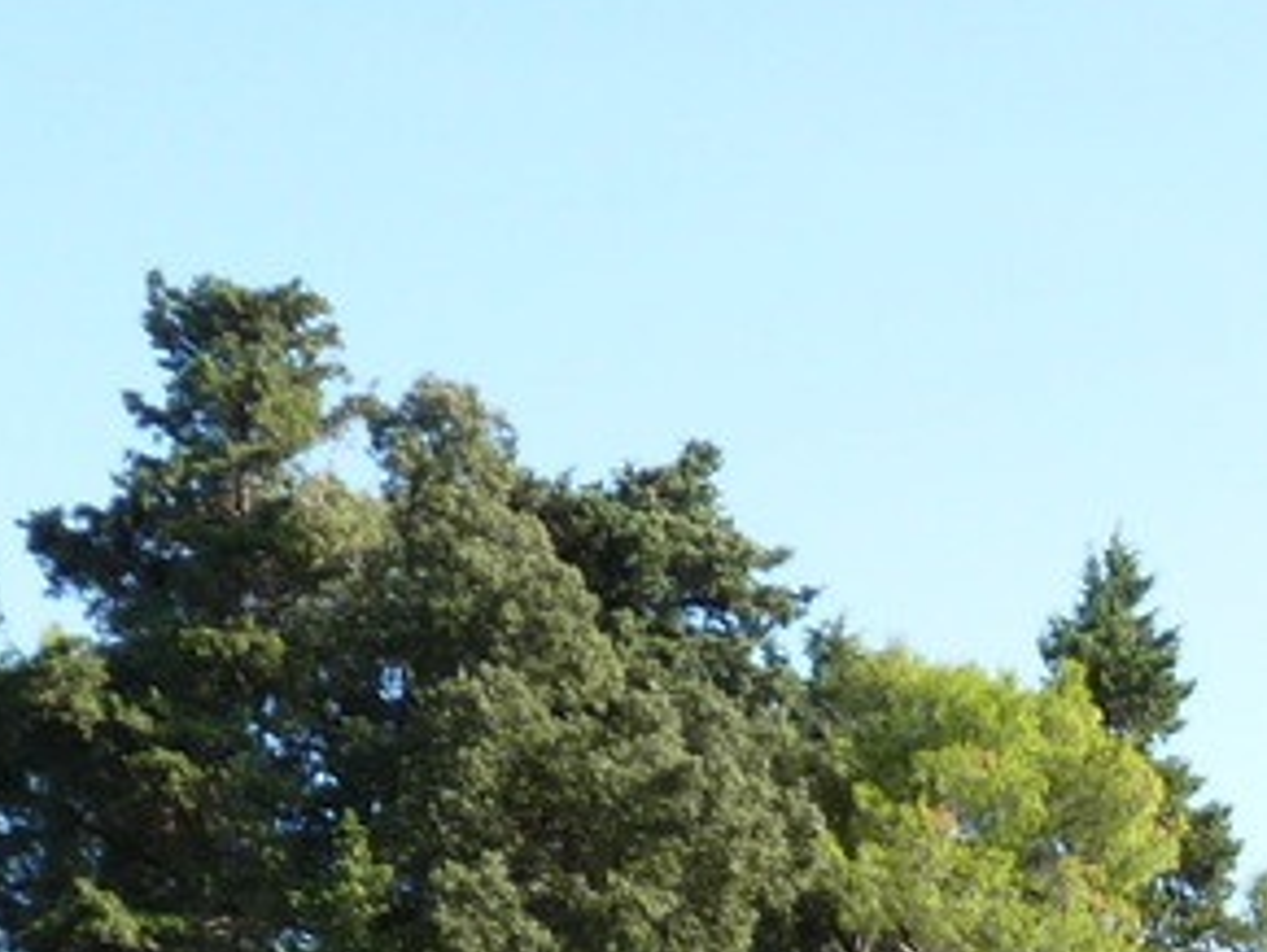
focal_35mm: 119
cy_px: 1895
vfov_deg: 11.3
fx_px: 4359
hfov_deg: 15.8
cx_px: 1608
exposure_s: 1/160
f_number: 4
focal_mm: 4.8
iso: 80
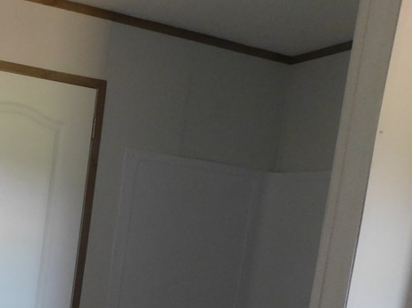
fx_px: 607
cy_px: 295
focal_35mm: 51
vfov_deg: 27.2
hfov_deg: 33.2
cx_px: -31
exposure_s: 1/30
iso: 280
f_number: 3
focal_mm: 4
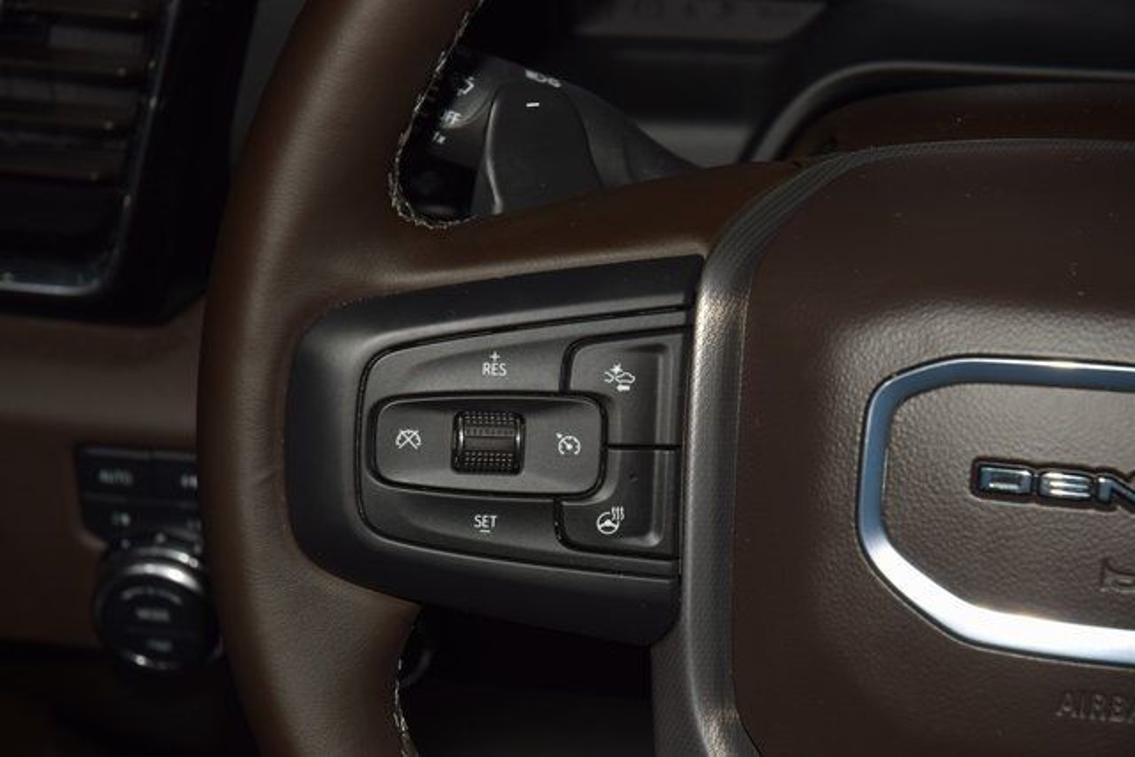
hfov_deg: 19.5
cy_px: 378
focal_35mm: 105
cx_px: 568
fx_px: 3311
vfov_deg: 13.0
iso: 100
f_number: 8
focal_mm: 70
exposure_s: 1/125
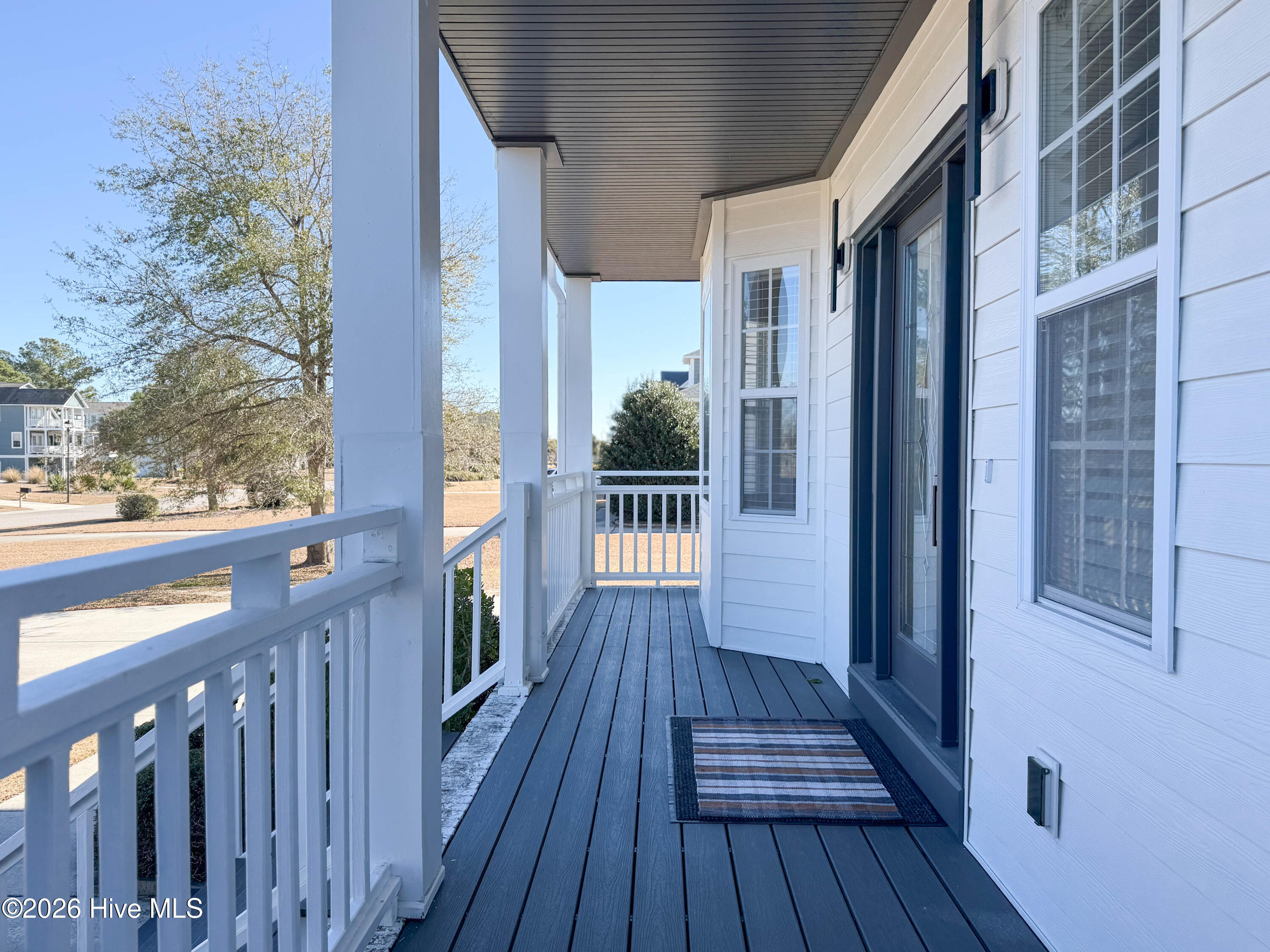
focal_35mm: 24
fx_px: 881
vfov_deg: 56.8
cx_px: 635
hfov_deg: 71.6
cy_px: 476
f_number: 1.8
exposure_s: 1/1250
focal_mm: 6.76
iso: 80
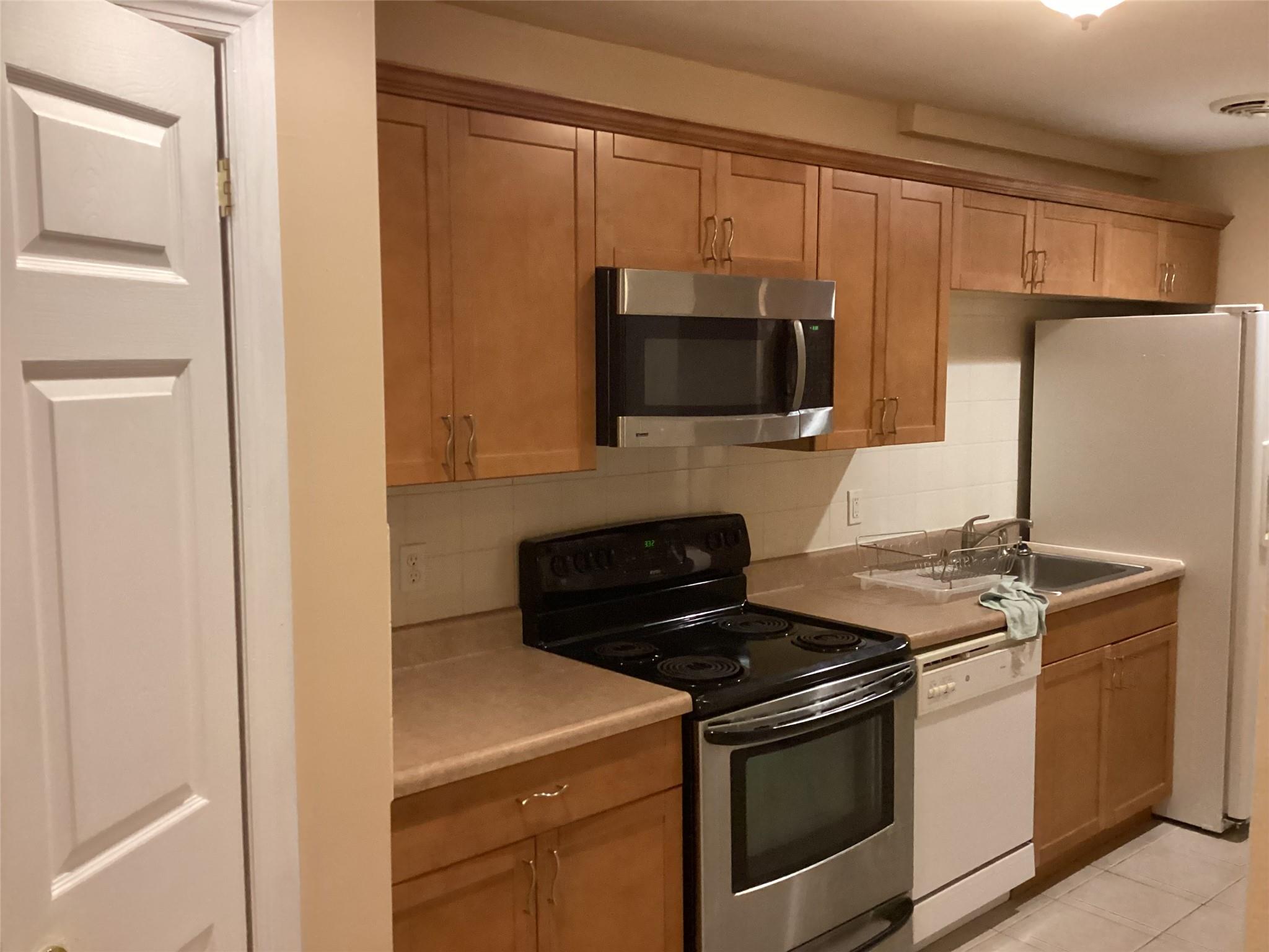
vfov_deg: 45.4
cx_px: 634
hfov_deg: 58.4
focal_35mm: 31
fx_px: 1136
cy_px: 476
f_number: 2.4
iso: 400
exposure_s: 1/60
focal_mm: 3.3
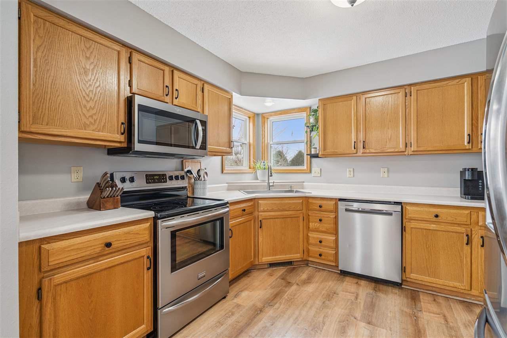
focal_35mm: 16
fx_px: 225
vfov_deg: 73.7
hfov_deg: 96.7
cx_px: 254
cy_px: 169
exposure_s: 1/15
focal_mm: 16
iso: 500
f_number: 8
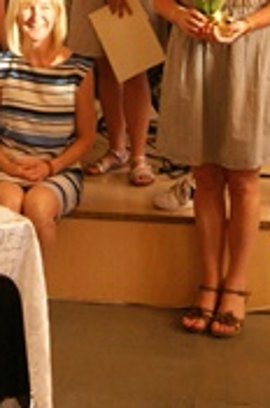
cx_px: -16
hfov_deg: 13.5
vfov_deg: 19.6
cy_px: -56
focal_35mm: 99
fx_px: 1118
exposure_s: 1/60
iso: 400
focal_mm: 18
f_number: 5.6
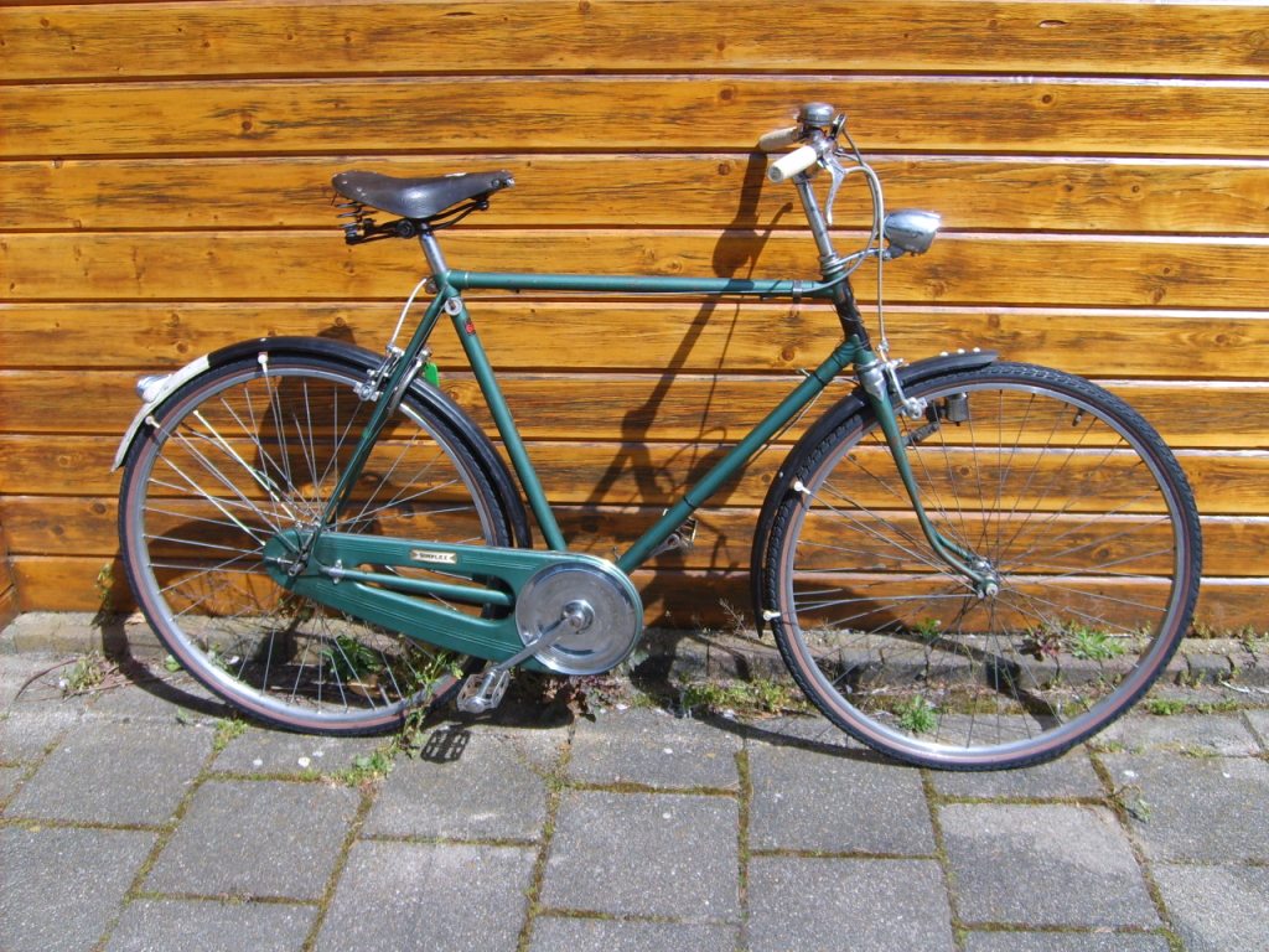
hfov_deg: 52.6
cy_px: 476
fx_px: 1283
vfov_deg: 40.7
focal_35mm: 35
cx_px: 634
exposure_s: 1/1000
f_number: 2.8
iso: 50
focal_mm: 5.8
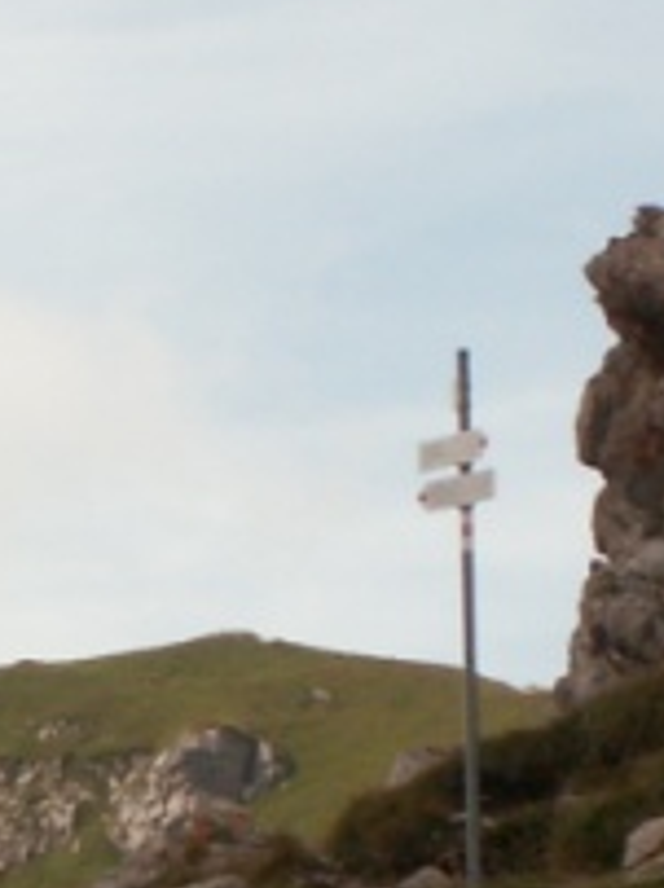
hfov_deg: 3.9
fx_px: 9765
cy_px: 712
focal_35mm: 381
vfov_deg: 5.2
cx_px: -237
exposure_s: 1/160
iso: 50
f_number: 7.1
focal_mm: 12.46
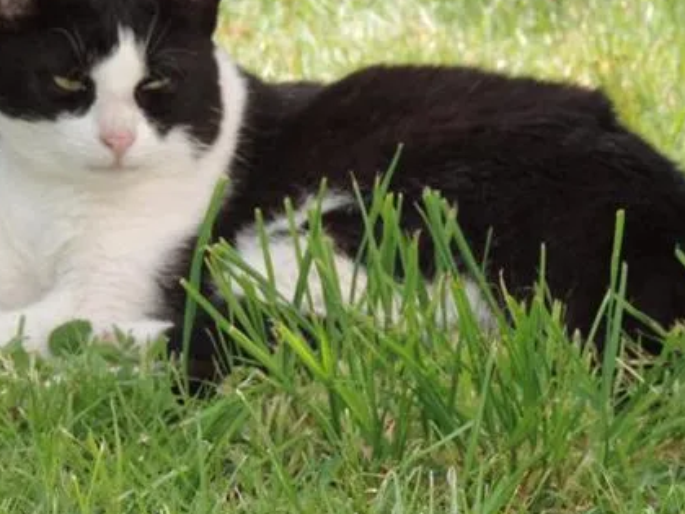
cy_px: 100
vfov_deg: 3.9
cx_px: 315
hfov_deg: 5.2
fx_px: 7539
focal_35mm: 381
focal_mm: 35.6
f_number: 4.6
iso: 110
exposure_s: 1/160
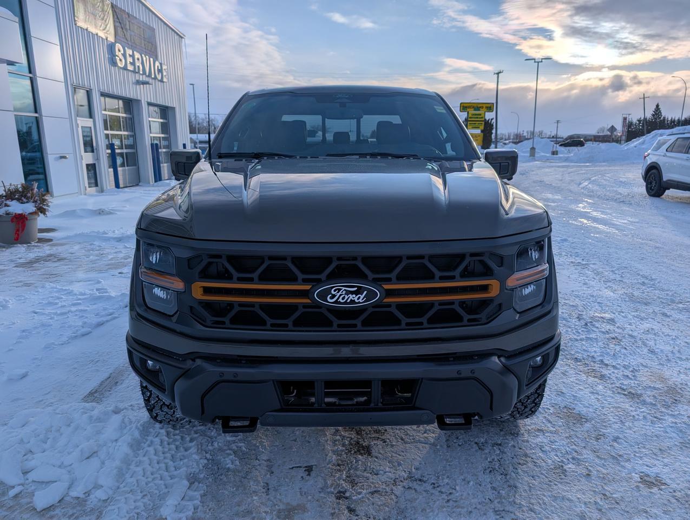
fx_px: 479
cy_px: 260
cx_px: 345
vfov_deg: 56.9
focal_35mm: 24
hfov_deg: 71.5
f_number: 1.68
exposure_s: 1/22727
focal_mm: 6.9
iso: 23
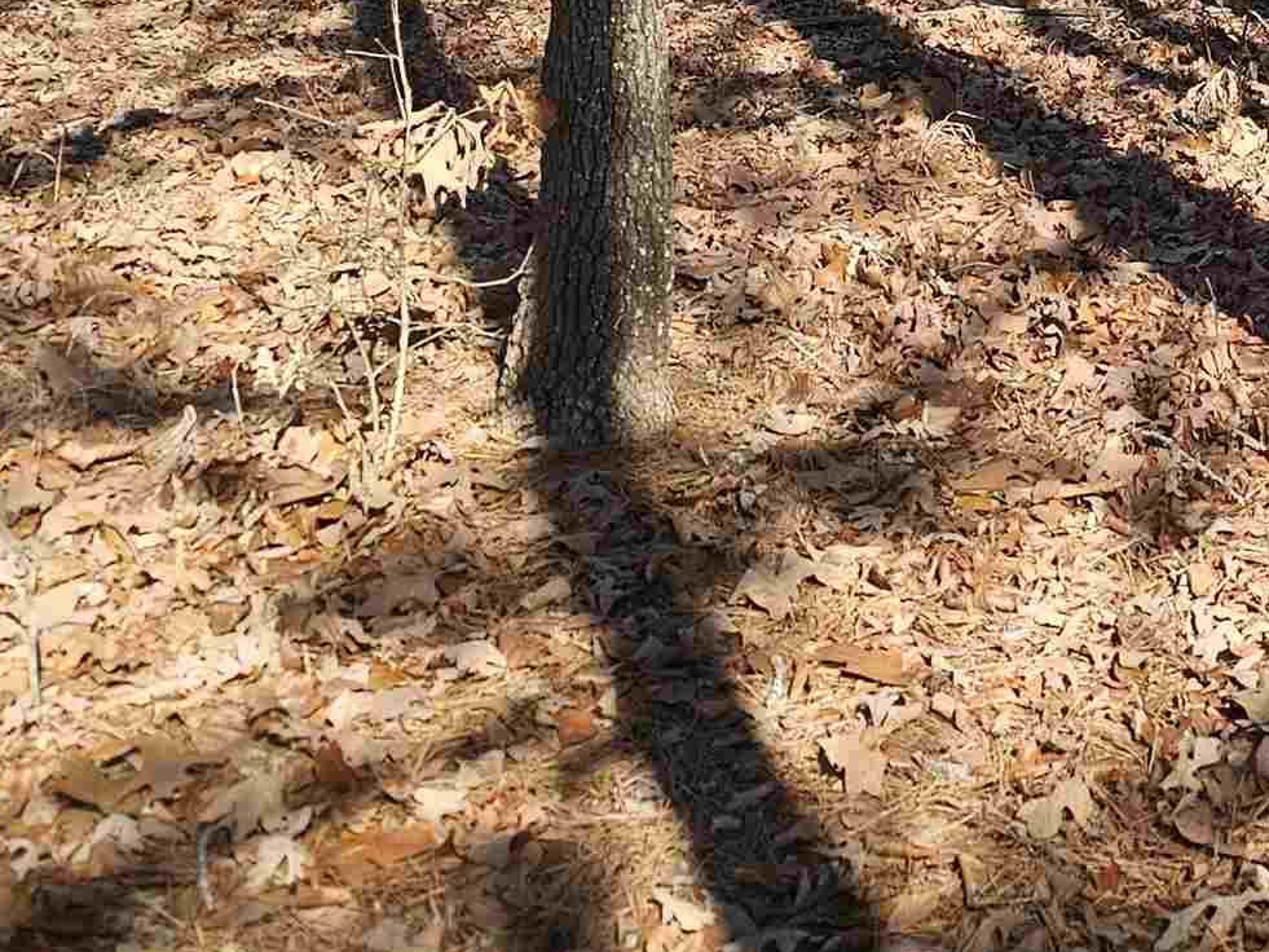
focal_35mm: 72
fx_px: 2640
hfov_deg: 25.7
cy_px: -212
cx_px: 1273
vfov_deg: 19.2
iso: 10
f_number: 1.7
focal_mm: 6.3
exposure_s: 1/207
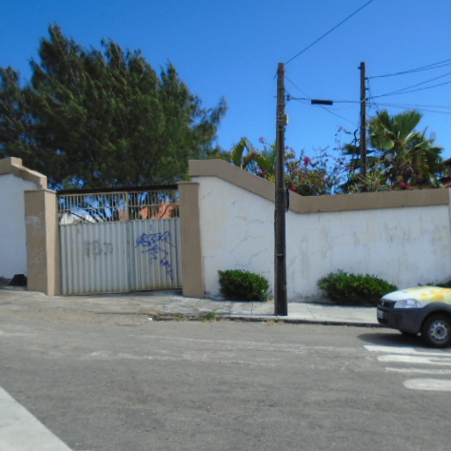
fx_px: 457
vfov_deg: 52.5
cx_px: 271
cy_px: 227
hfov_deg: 52.2
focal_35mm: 31
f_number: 8
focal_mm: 4.6
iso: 100
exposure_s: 1/250
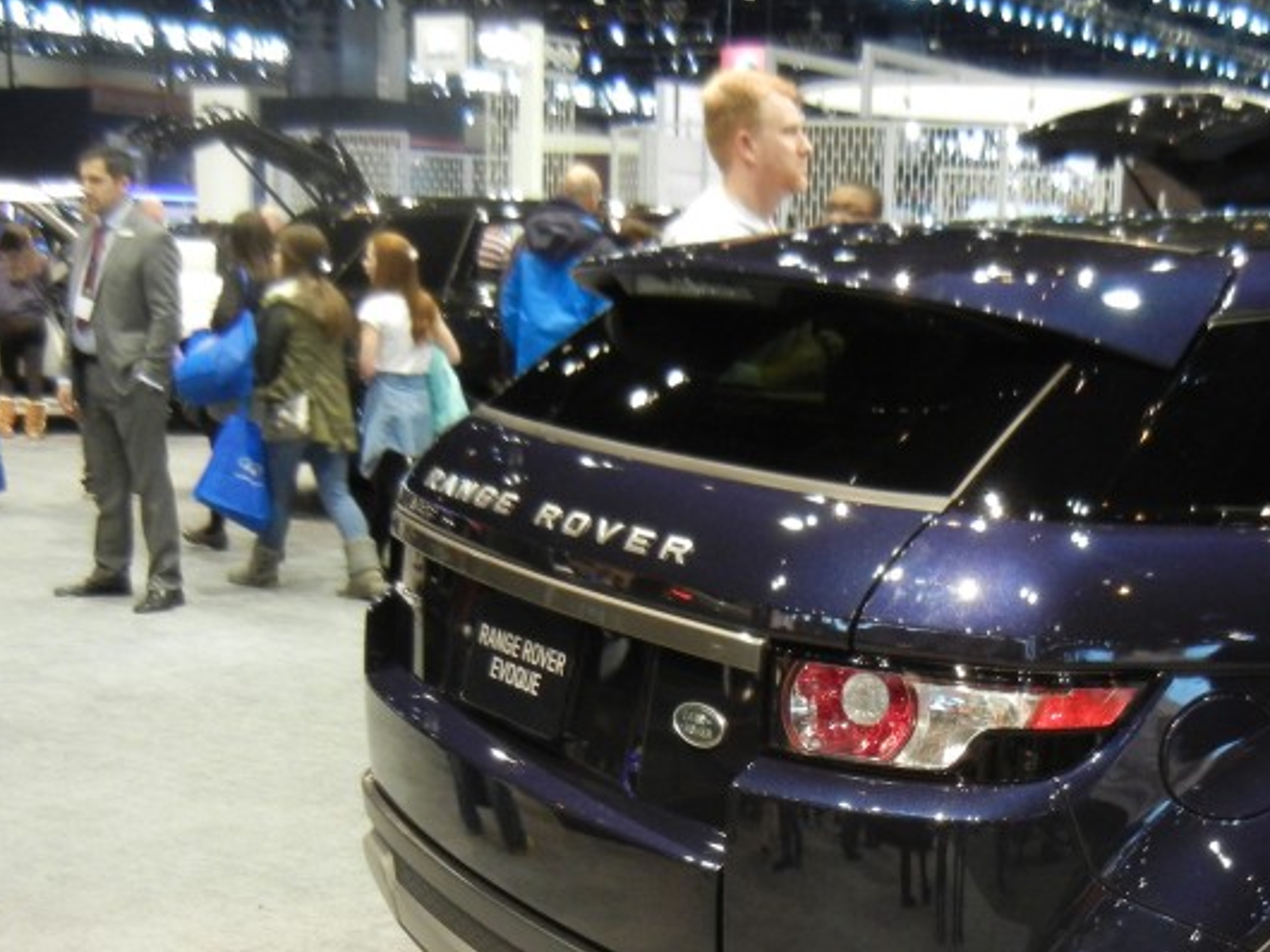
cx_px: 834
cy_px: 799
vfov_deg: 24.7
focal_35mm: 58
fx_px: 2127
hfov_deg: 33.0
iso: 400
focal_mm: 5.4
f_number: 3.5
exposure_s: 1/36.3
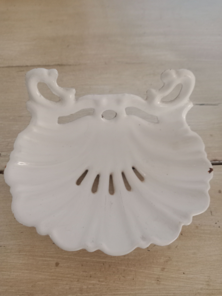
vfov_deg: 65.3
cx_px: 111
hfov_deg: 51.4
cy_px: 148
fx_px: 231
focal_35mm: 27
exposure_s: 1/33.3
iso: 578
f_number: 2
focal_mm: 3.54
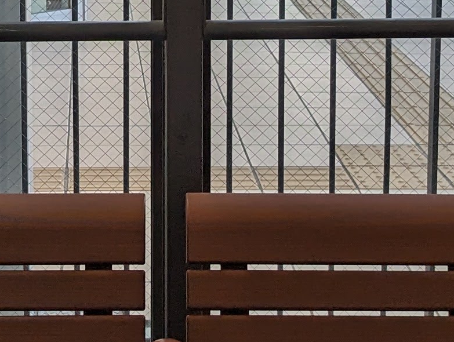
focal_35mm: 125
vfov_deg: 11.8
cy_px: 6
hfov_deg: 15.7
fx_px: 1642
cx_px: 154
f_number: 1.85
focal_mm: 6.81
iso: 46
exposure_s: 1/314
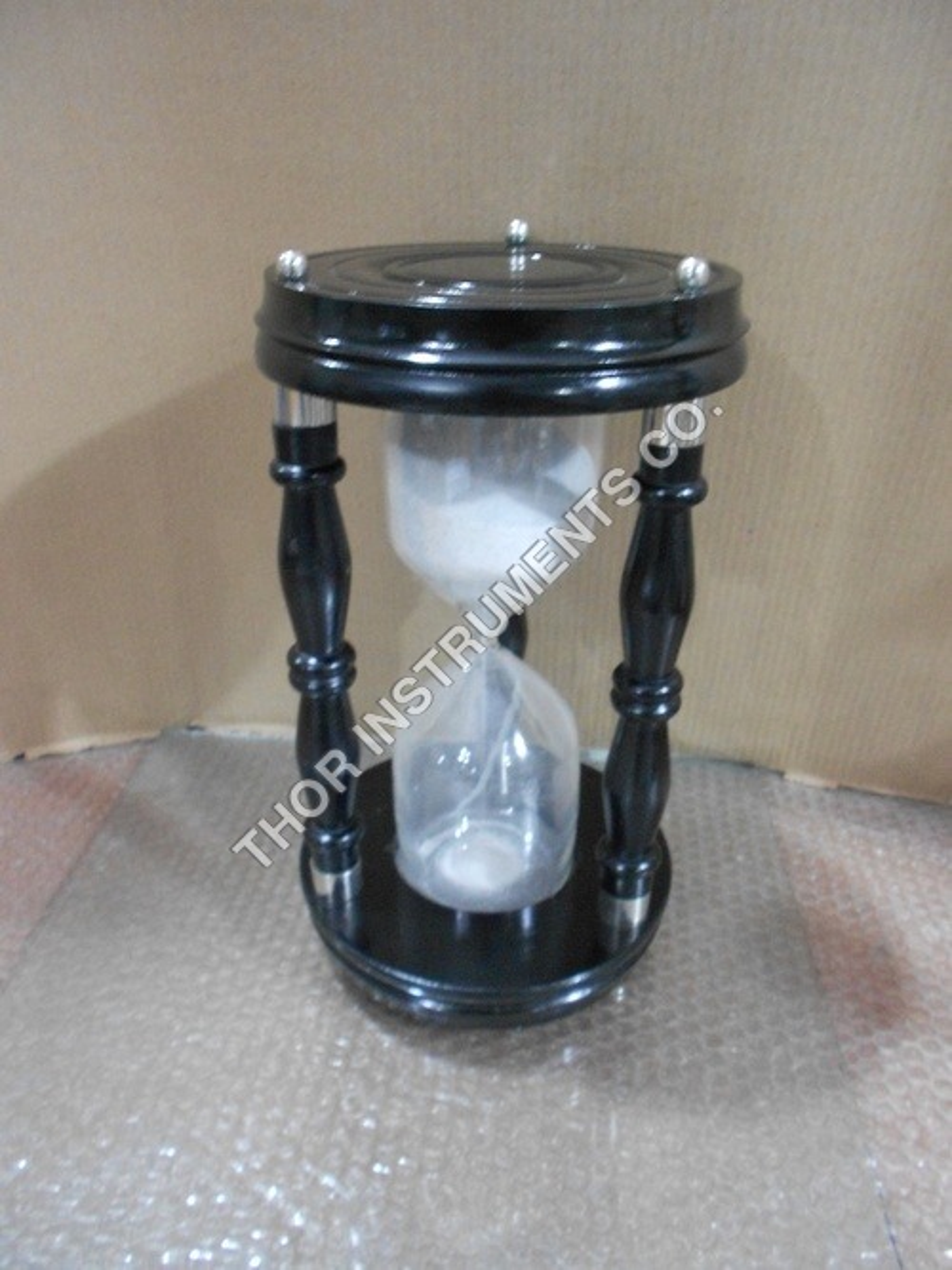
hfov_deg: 53.0
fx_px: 954
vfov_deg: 67.3
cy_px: 635
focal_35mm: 26
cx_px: 476
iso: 400
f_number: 3.2
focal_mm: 4.6
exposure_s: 1/5
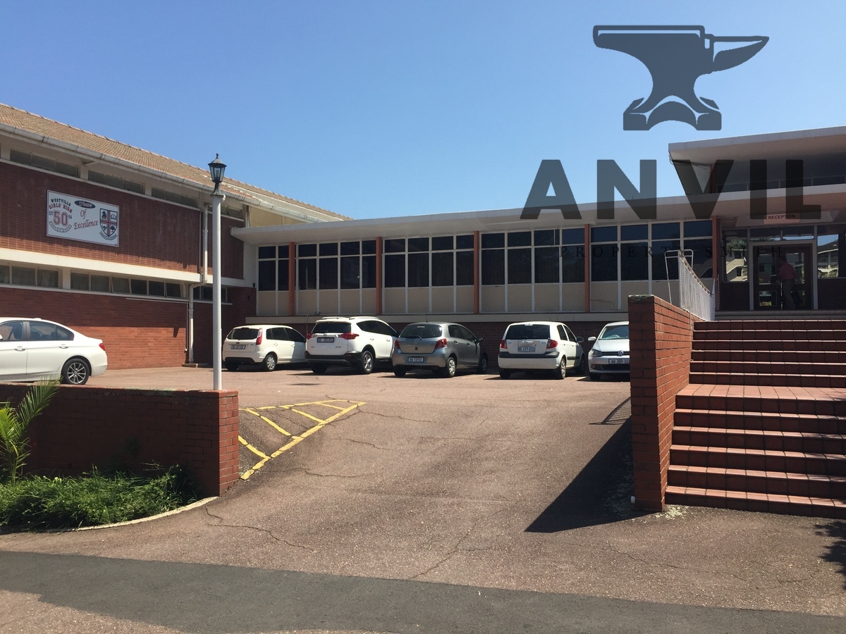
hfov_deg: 61.7
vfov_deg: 48.2
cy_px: 317
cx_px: 423
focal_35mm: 29
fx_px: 709
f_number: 2.2
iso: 32
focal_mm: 4.15
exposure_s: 1/1721
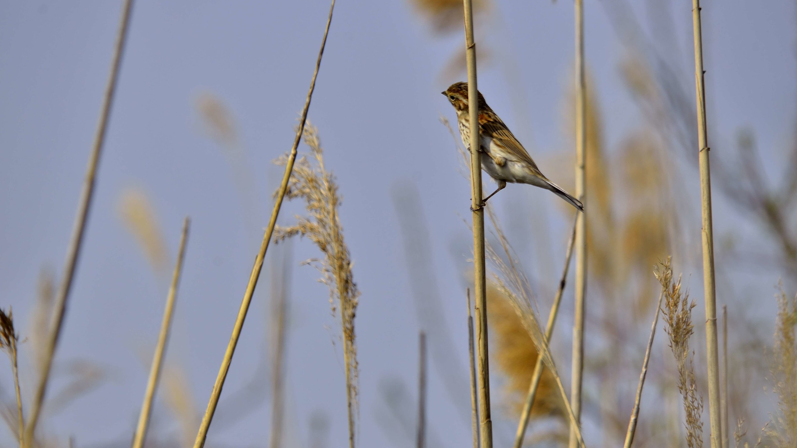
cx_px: 399
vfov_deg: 1.5
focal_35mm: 785
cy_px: 228
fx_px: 16589
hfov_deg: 2.8
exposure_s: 1/320
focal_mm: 500
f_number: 9
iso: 100
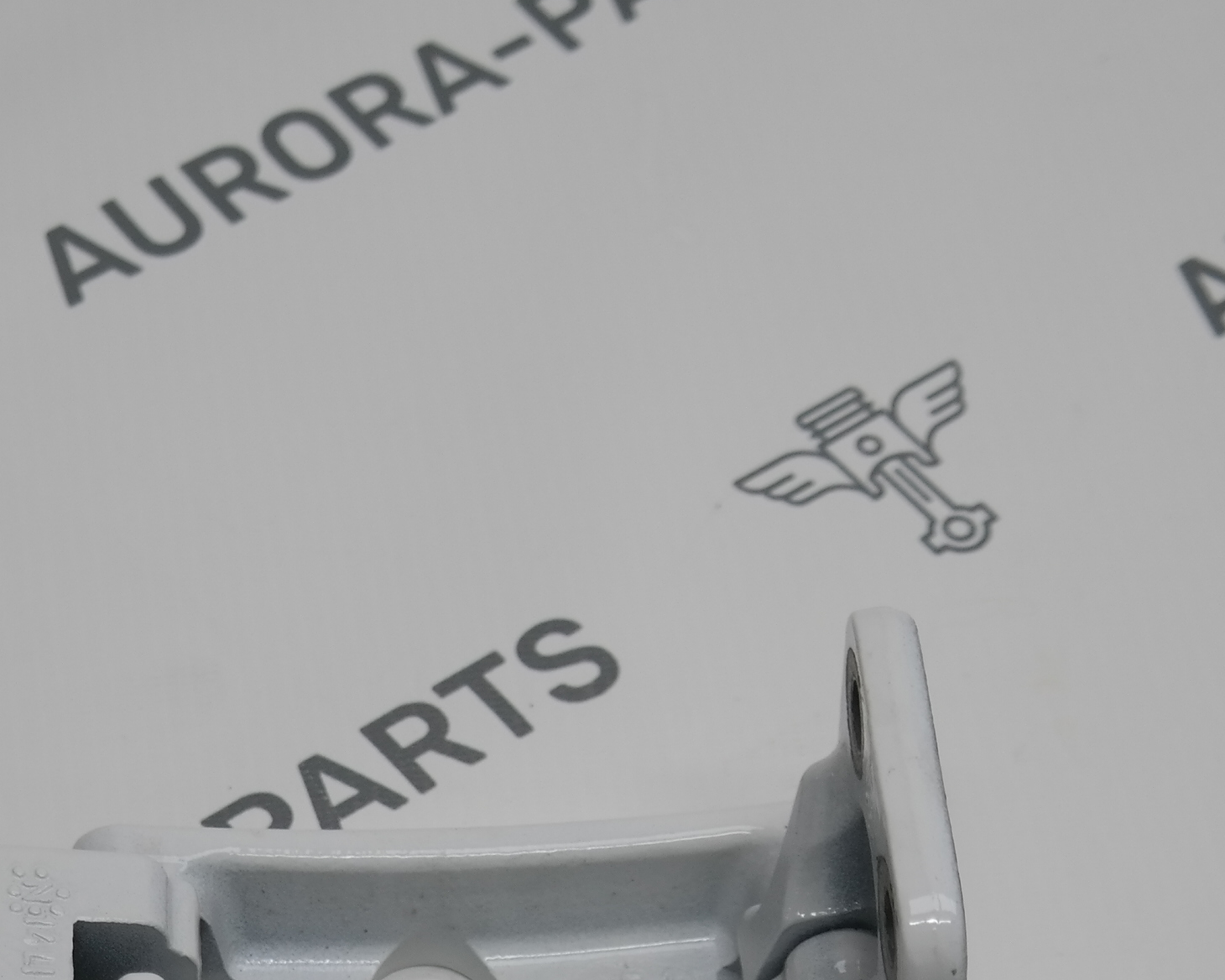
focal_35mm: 110
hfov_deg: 17.3
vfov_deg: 13.8
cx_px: 209
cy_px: 1028
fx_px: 3988
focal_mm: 29
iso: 200
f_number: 4
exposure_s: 1/100
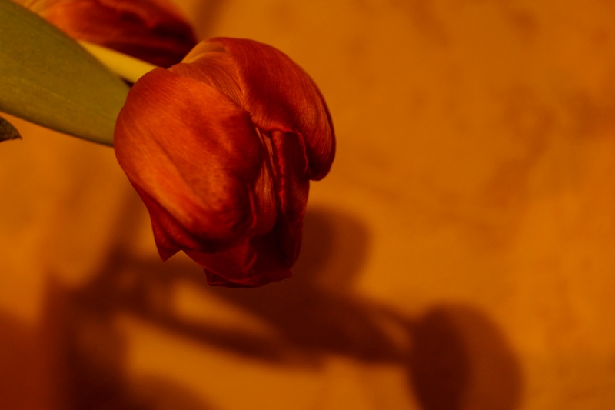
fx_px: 769
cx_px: 308
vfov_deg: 29.9
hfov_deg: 43.6
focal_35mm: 45
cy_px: 205
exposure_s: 1/6
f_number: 4.5
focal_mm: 30
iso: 400
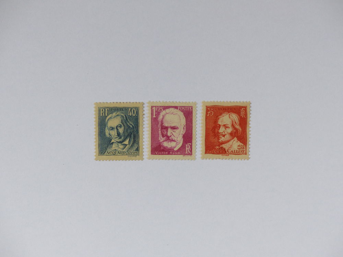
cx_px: 172
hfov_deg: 18.9
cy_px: 128
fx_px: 1031
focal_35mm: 104
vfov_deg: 14.2
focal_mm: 18.7
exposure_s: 1/60
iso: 200
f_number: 3.2
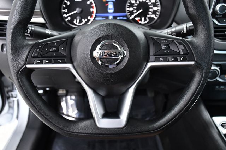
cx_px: 113
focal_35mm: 36
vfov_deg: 36.8
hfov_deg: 53.2
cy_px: 75
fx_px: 226
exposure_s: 1/100
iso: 2500
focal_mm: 24
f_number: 5
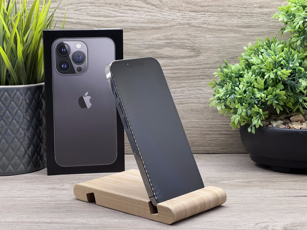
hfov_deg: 25.3
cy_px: 115
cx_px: 154
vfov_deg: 19.1
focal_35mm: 77
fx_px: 683
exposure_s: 1/100
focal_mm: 9
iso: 100
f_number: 2.8
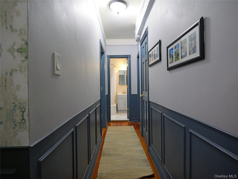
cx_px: 119
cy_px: 90
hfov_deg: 87.7
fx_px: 124
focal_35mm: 18
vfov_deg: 71.6
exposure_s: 1/160
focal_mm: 9
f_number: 2.2
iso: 1250
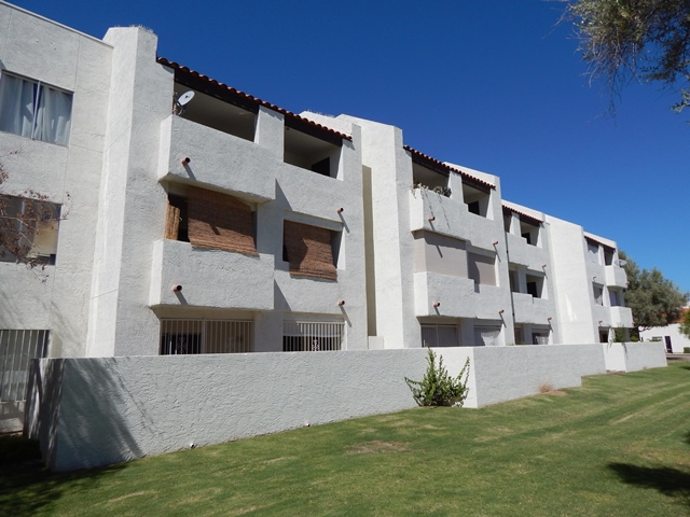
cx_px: 345
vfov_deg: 58.9
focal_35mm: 23
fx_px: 458
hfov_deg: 73.9
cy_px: 258
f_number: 6
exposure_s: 1/1000
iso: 125
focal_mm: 4
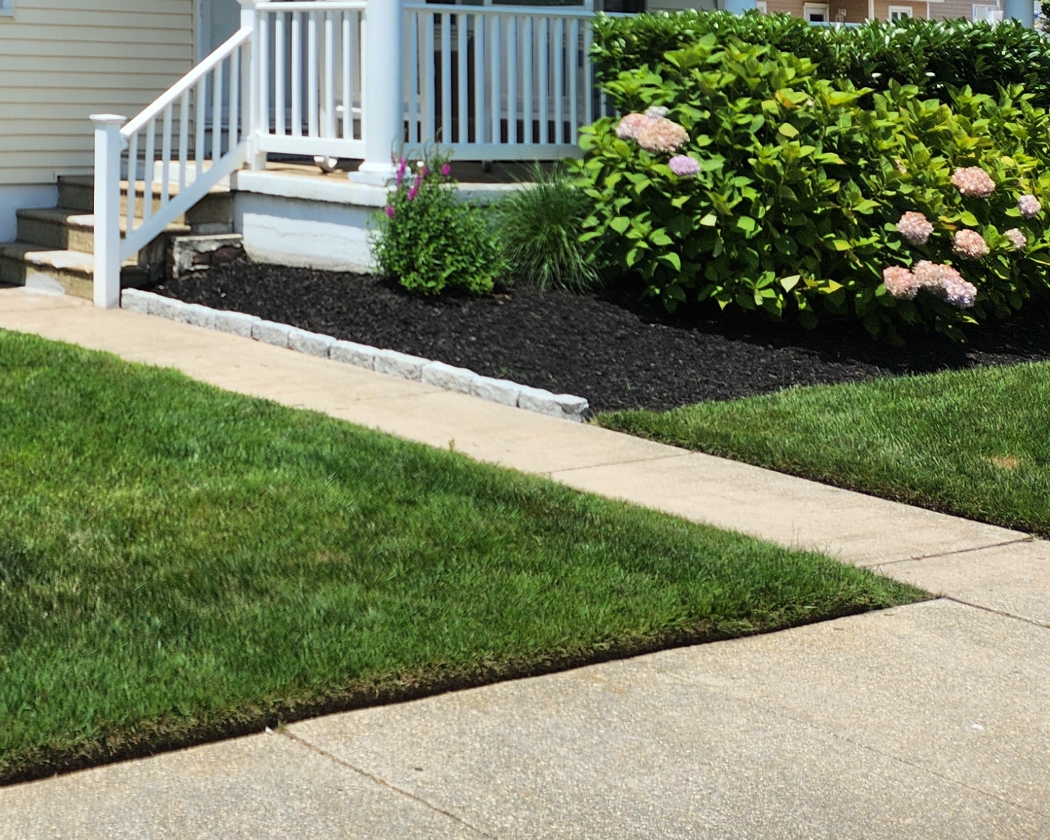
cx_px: -118
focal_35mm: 60
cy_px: -57
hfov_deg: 28.4
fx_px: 1864
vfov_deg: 23.9
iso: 20
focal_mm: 5.4
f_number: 1.8
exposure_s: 1/3050
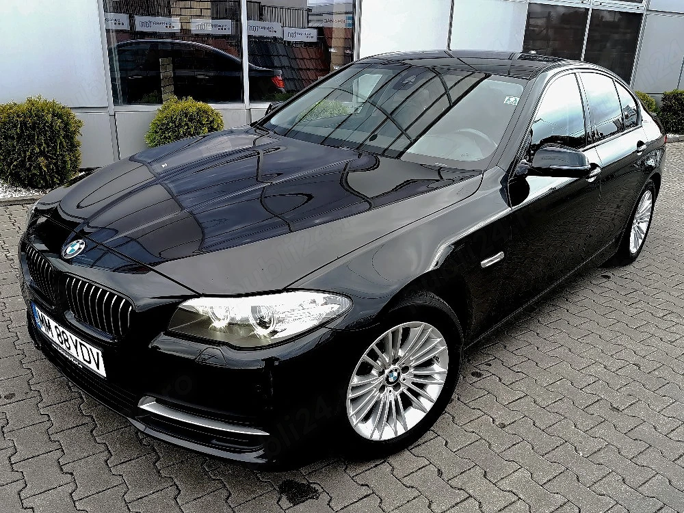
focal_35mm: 29
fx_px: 573
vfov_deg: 48.2
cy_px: 256
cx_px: 342
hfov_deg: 61.7
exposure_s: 1/50
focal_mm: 5.24
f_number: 1.7
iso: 235
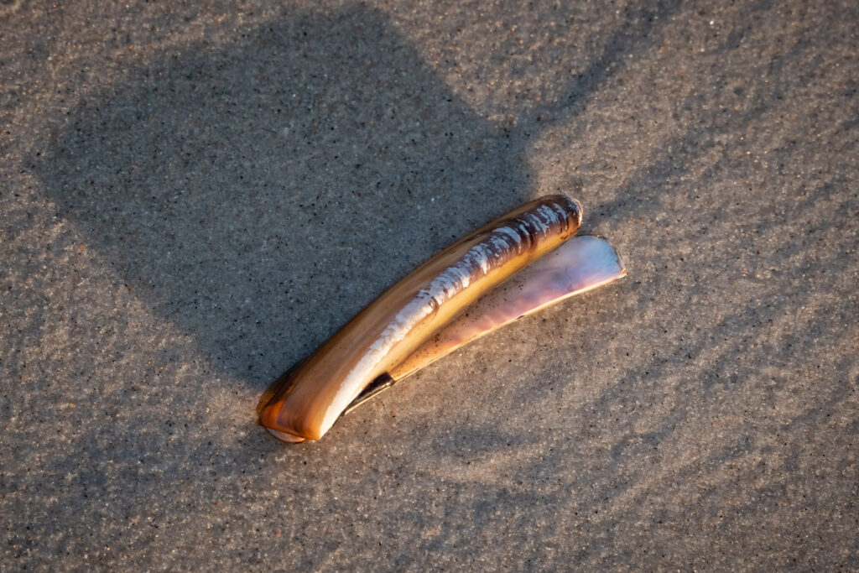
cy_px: 286
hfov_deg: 27.0
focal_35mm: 75
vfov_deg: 18.2
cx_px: 430
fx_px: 1790
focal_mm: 75
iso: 800
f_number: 8
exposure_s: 1/500
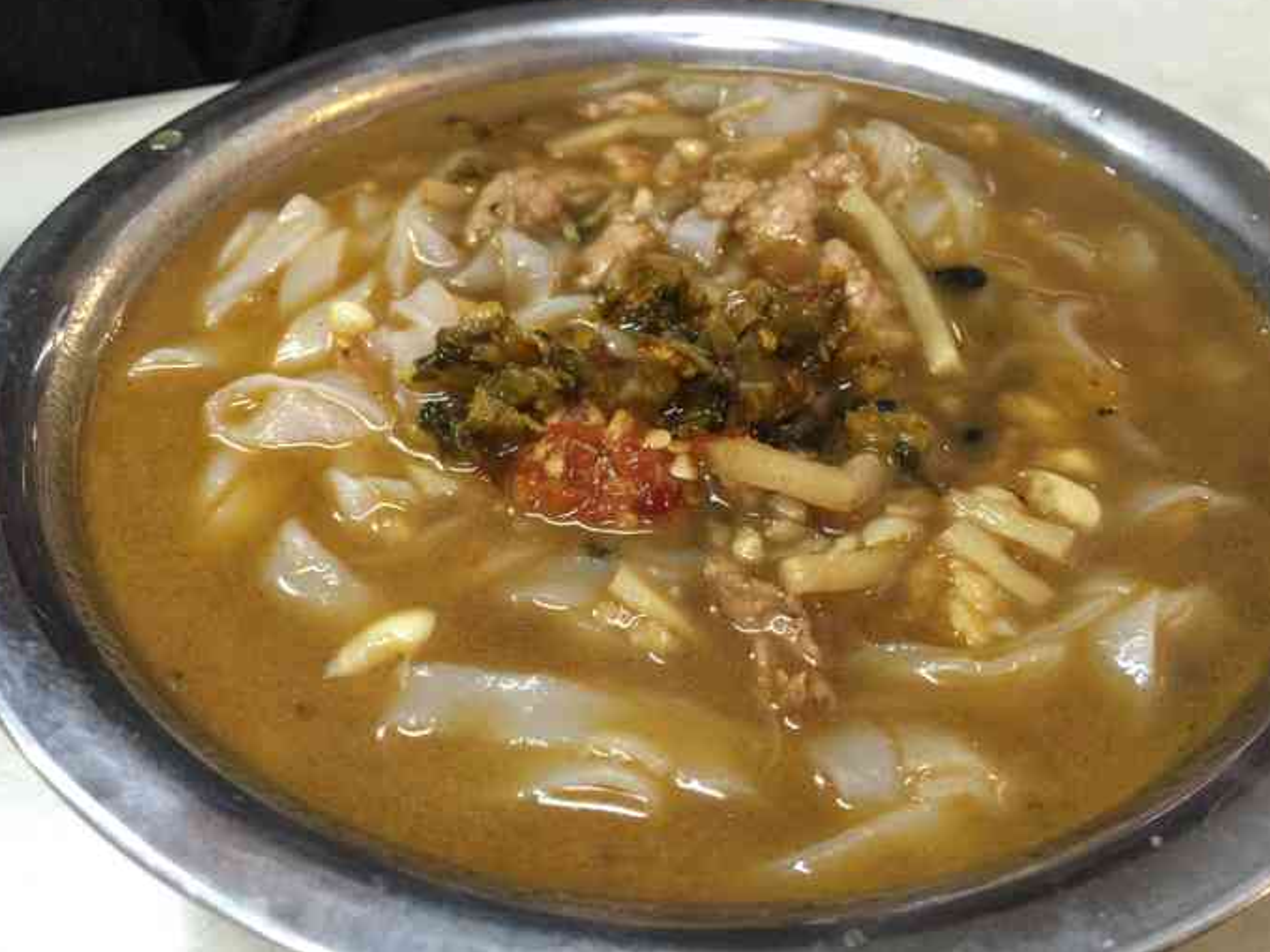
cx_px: 634
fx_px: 1101
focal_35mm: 30
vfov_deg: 46.8
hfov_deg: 60.0
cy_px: 464
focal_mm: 4.15
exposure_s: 1/10
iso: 125
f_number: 2.2
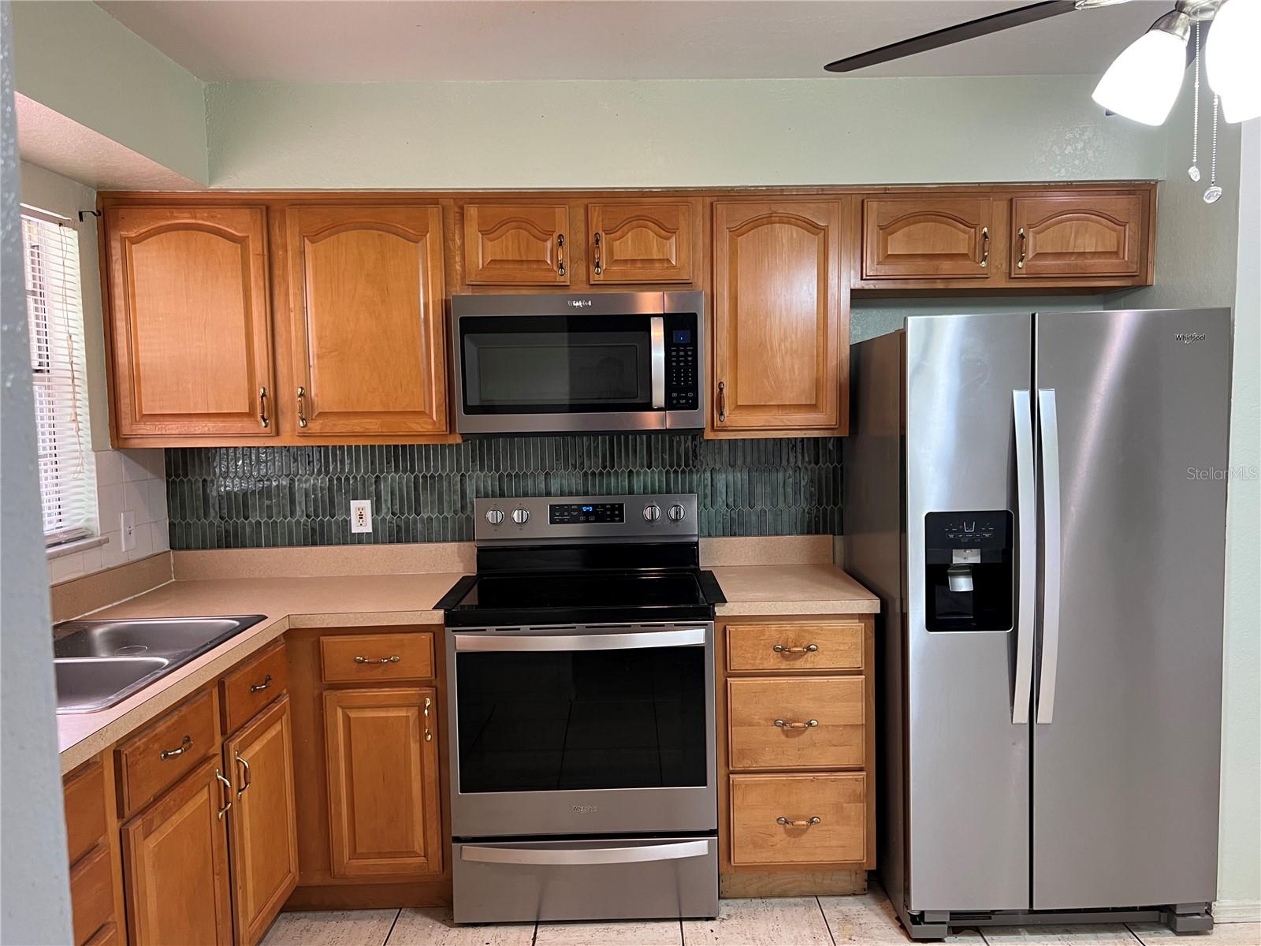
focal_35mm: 26
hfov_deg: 67.3
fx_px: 947
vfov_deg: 53.1
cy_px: 473
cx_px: 630
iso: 100
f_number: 1.5
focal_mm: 5.7
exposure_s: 1/60
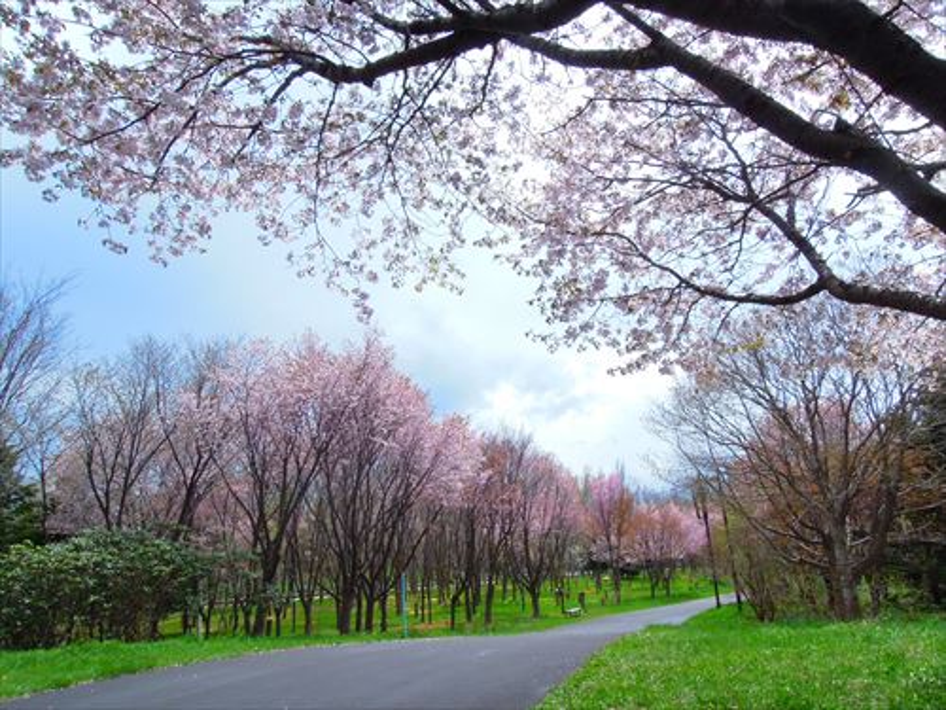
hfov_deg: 71.6
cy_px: 355
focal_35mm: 24
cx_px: 473
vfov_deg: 56.8
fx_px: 656
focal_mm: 4.3
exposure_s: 1/400
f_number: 8
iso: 160
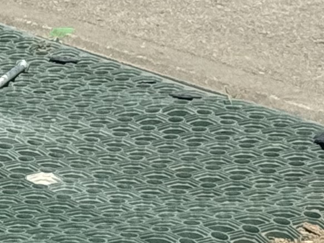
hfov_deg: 5.5
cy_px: -277
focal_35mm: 333
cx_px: -714
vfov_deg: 4.4
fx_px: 3117
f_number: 1.78
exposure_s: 1/4049
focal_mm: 6.76
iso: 64
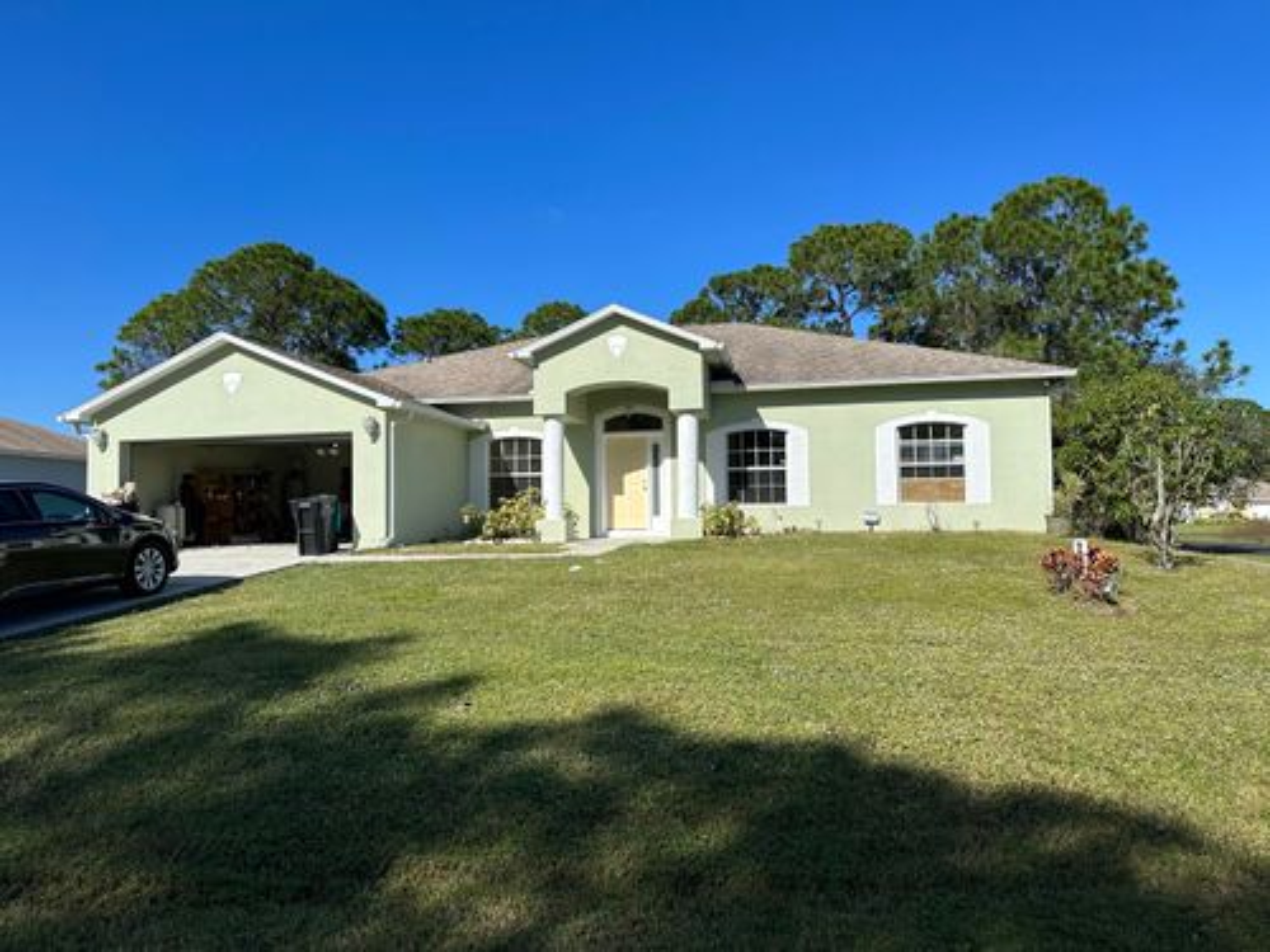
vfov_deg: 56.8
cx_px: 635
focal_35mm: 24
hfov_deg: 71.6
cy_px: 476
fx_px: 881
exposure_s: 1/5525
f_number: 1.78
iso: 80
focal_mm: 6.86
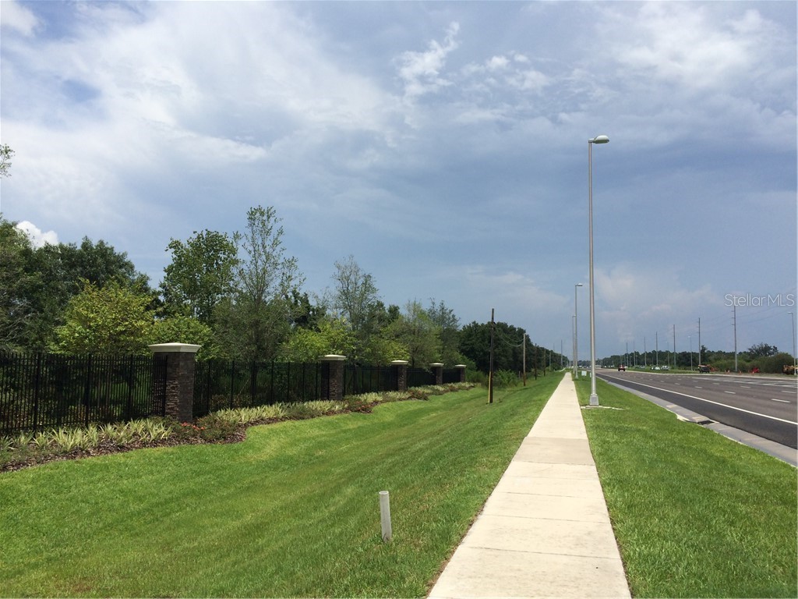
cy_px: 300
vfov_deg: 46.8
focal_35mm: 30
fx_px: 692
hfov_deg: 60.0
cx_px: 399
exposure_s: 1/4115
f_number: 2.2
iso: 40
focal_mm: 4.12
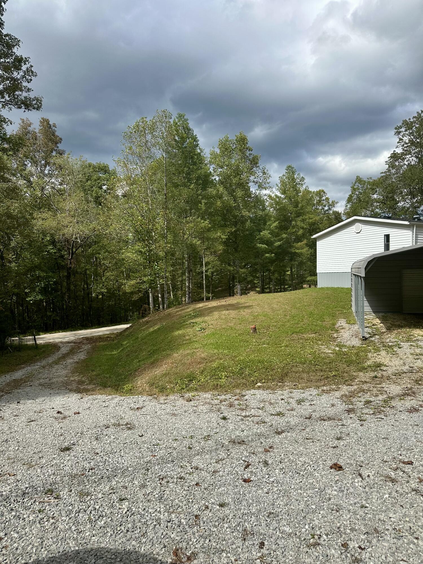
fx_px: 391
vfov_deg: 71.6
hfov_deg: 56.8
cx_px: 212
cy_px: 282
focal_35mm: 24
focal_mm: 6.86
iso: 80
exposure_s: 1/4545
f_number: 1.78
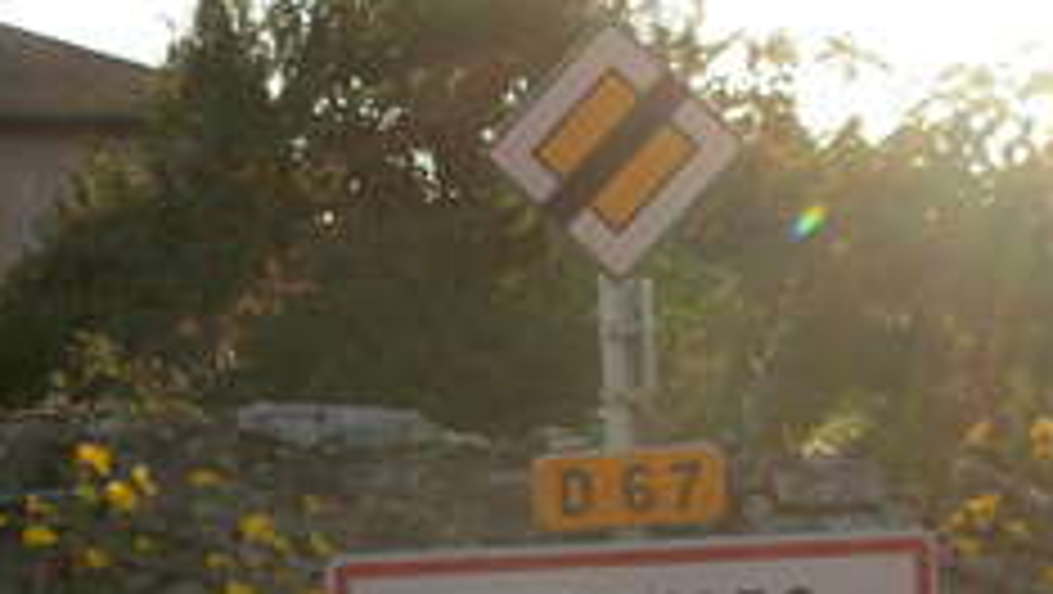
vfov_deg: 11.3
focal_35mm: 106
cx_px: 400
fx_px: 2962
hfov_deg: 20.1
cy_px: 644
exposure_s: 1/304
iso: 79
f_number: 2.9
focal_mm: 6.3
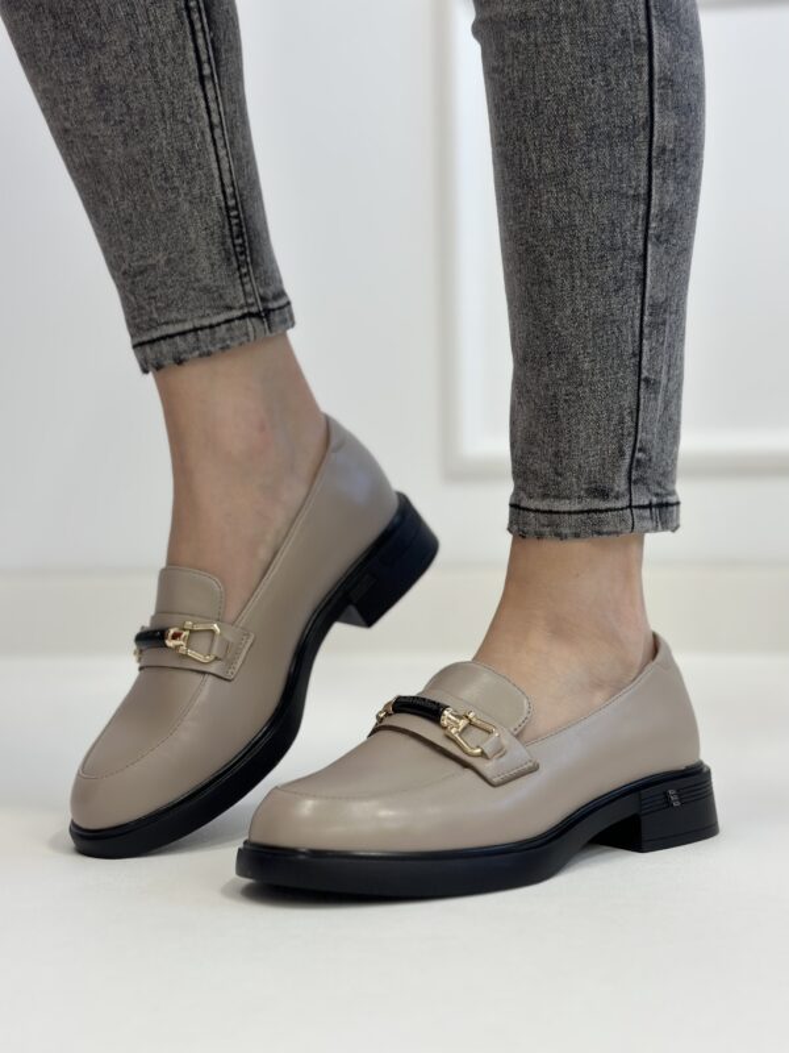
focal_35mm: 48
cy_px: 526
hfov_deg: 30.3
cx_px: 394
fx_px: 1459
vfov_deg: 39.7
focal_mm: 6.86
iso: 125
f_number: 1.78
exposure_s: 1/100
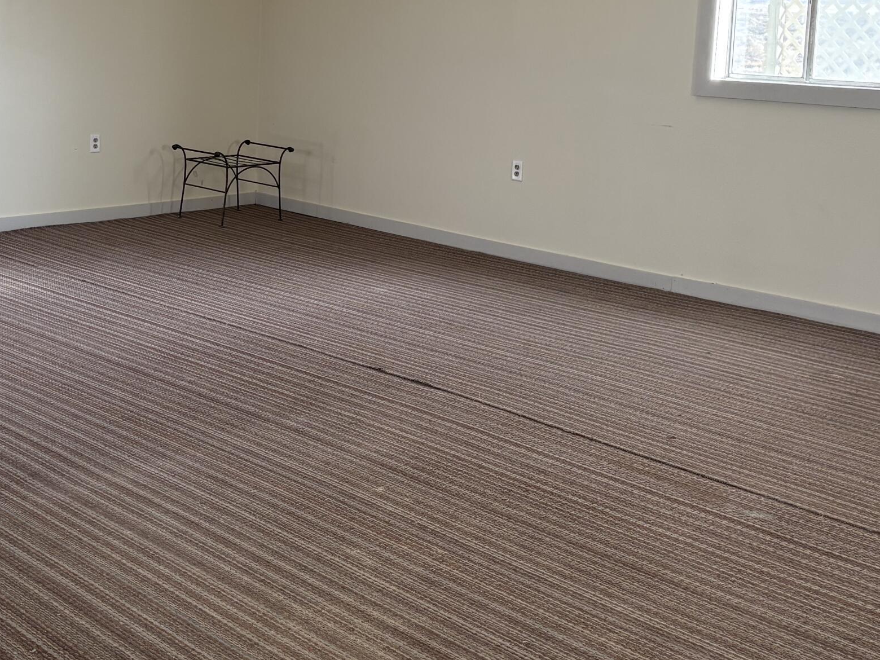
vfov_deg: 28.7
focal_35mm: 50
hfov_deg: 37.8
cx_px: 292
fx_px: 1271
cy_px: 170
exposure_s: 1/150
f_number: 1.6
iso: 125
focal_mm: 5.96
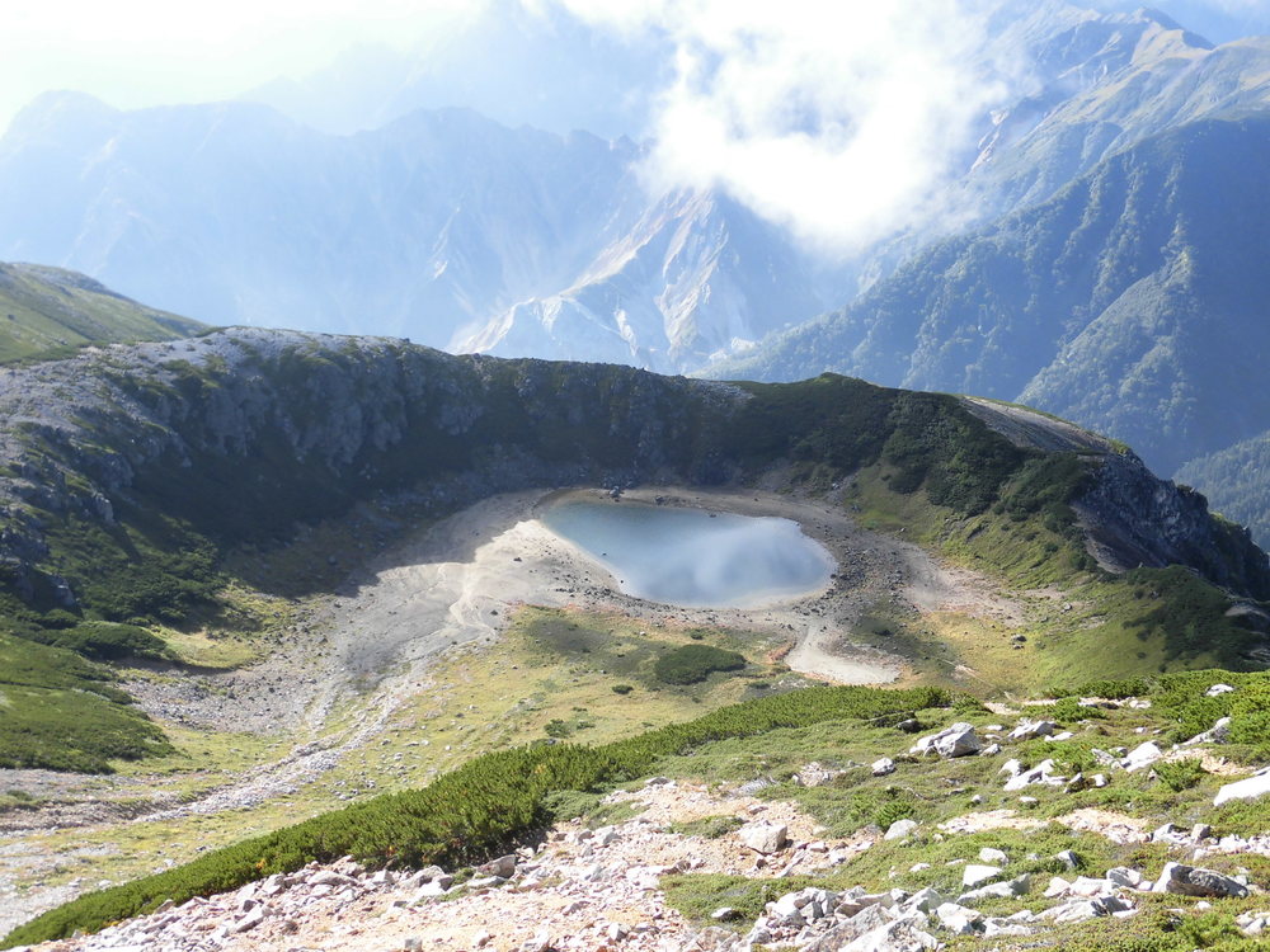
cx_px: 635
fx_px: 1394
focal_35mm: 38
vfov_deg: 37.7
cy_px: 476
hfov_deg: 49.0
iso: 100
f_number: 3.7
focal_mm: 6.77
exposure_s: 1/400
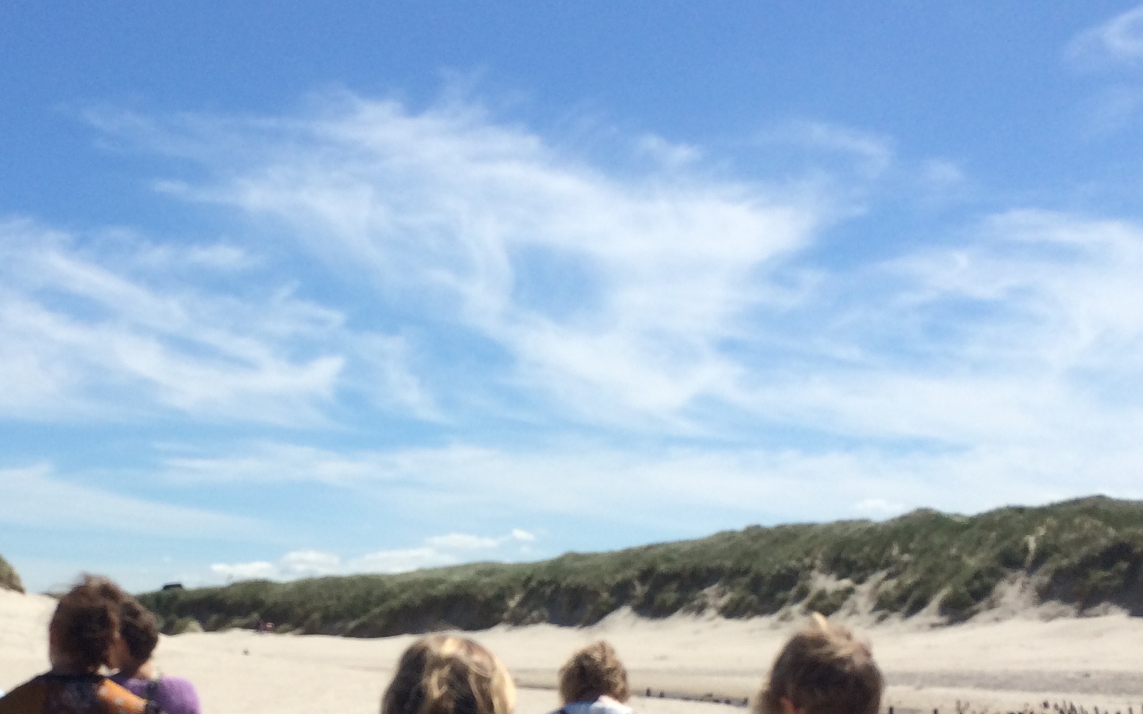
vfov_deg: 21.7
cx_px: 314
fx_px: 1838
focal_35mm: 59
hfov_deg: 34.0
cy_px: 587
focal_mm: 4.15
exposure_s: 1/3731
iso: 32
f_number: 2.2
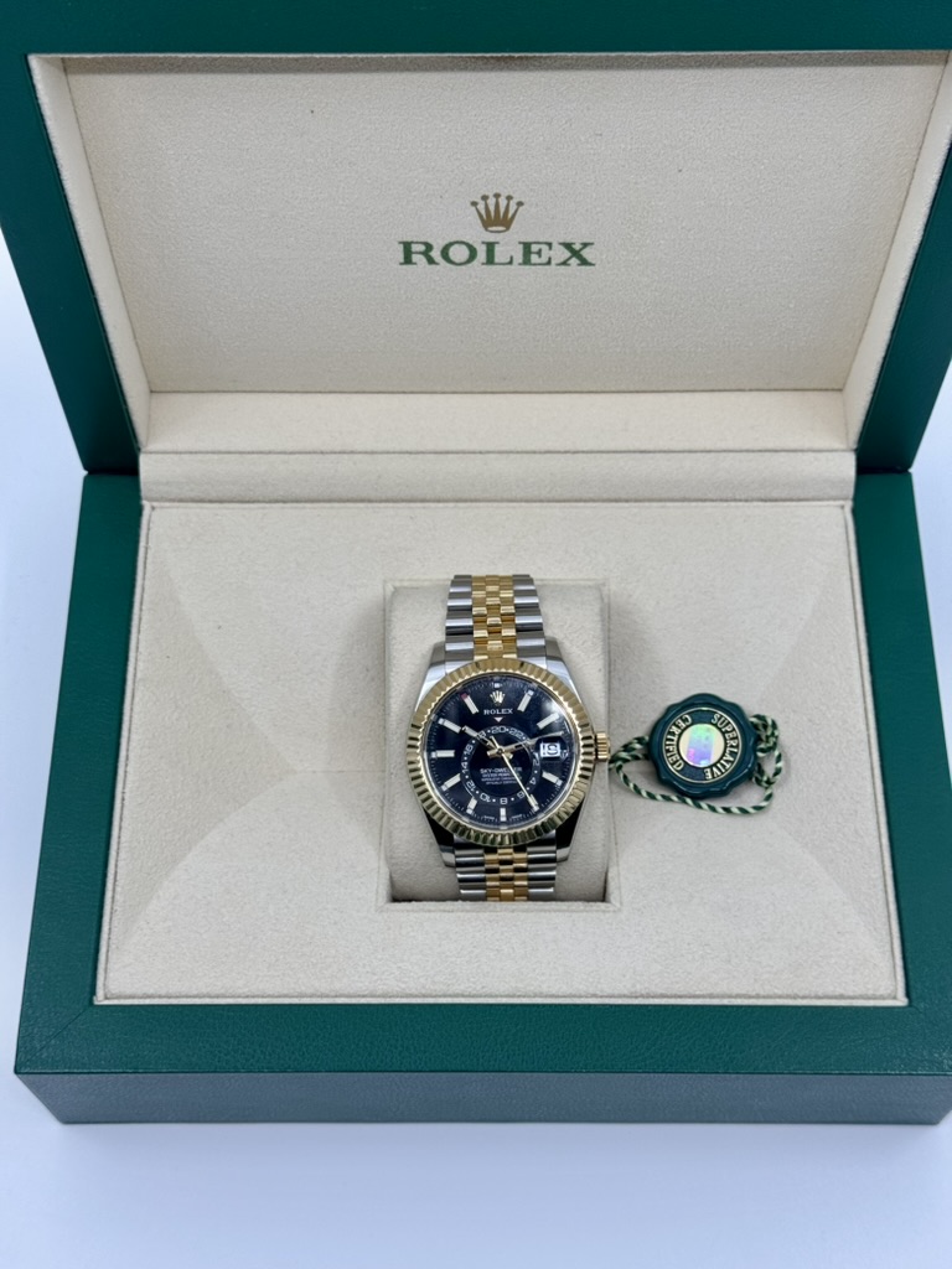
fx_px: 1760
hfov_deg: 30.3
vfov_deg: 39.7
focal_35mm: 48
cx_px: 476
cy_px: 634
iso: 64
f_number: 1.78
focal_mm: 6.76
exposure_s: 1/678
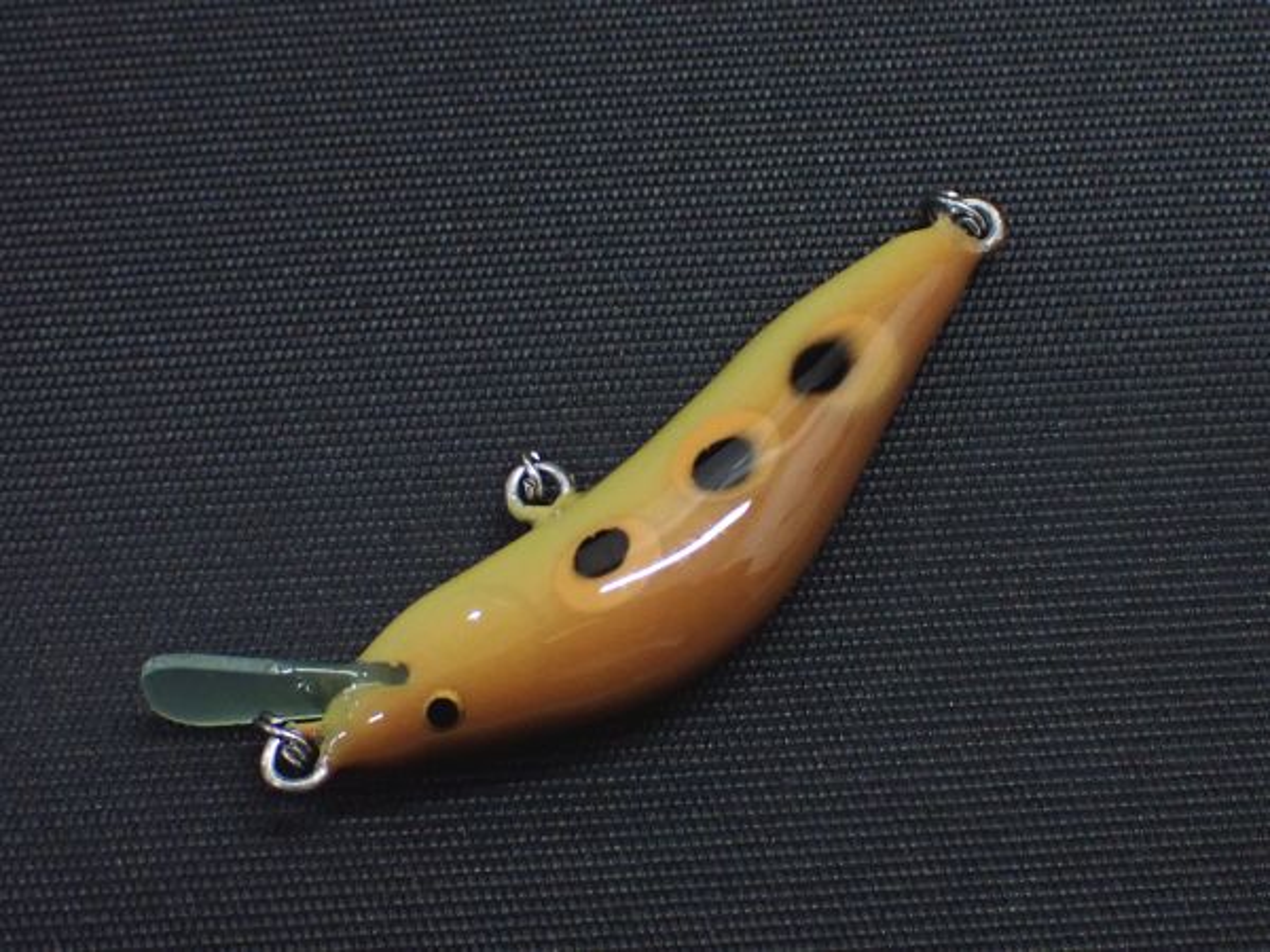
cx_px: 635
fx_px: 1981
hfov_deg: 35.5
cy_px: 476
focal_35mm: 54
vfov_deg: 27.0
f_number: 3.3
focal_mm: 9.65
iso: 800
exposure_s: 1/160
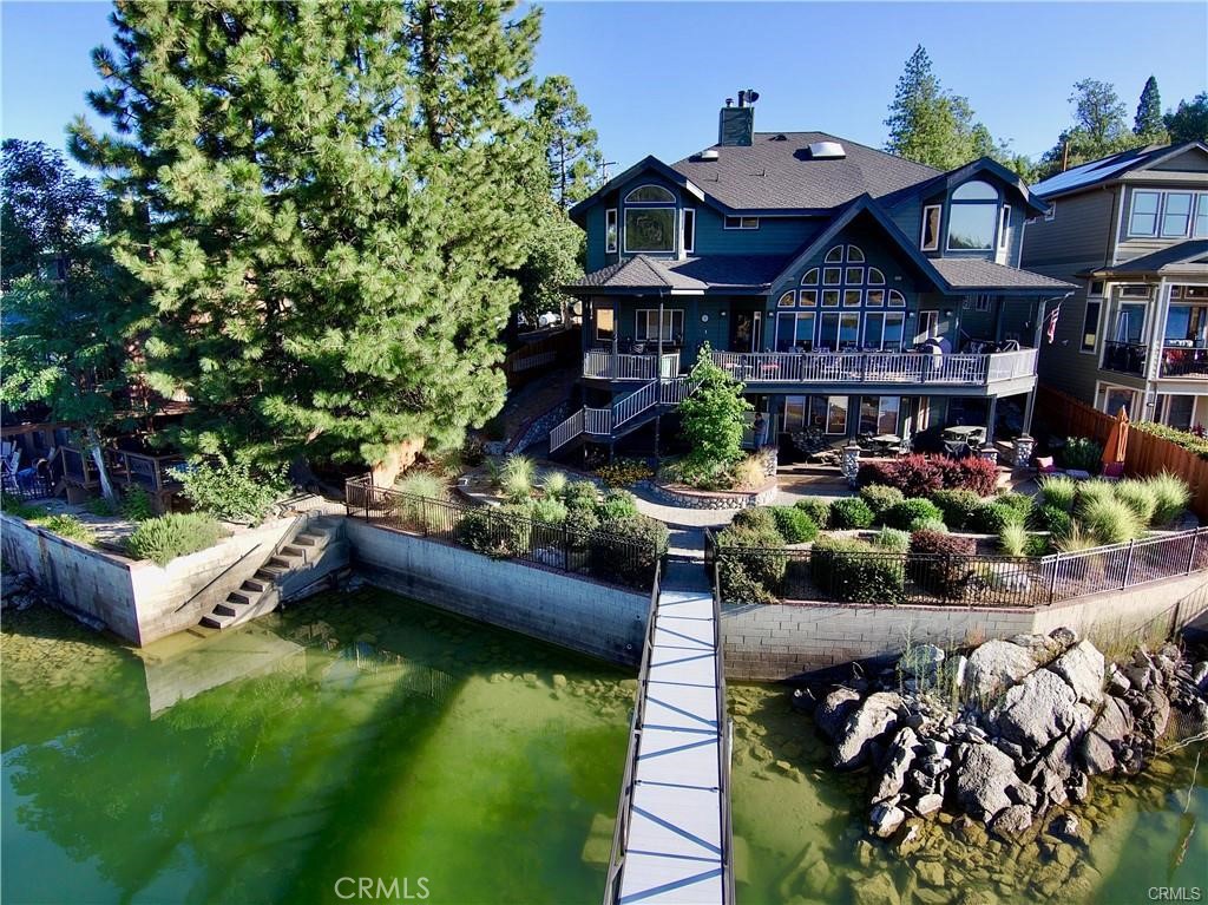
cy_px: 452
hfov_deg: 79.0
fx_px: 732
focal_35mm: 21
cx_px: 604
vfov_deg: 63.4
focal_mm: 3.7
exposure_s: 1/459
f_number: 2.8
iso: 100
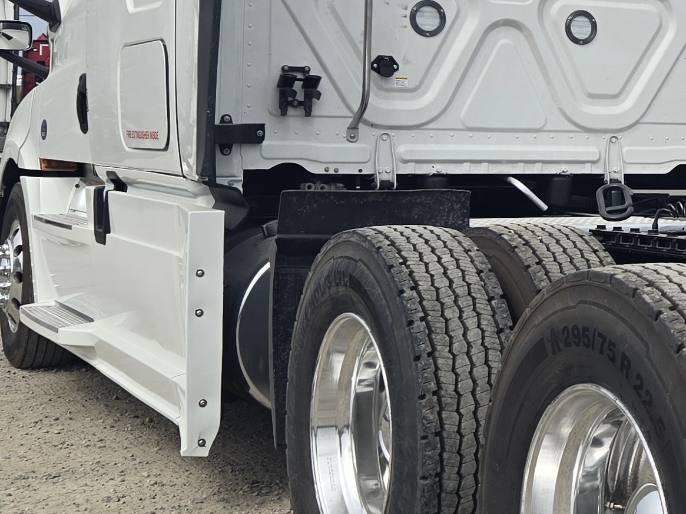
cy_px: 137
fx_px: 1565
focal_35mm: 79
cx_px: 801
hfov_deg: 22.9
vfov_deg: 18.5
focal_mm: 5.4
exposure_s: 1/2277
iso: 25
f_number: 1.8
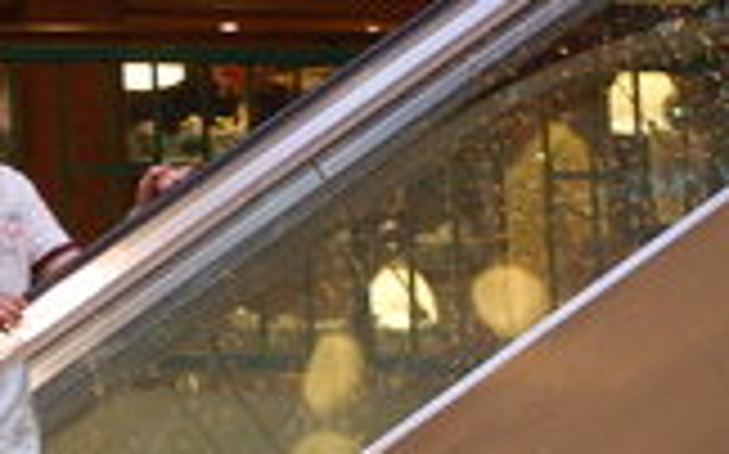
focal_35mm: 350
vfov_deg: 3.7
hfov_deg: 6.0
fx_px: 6949
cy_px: 645
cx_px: -279
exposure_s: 1/80
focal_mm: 62
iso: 800
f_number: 4.2
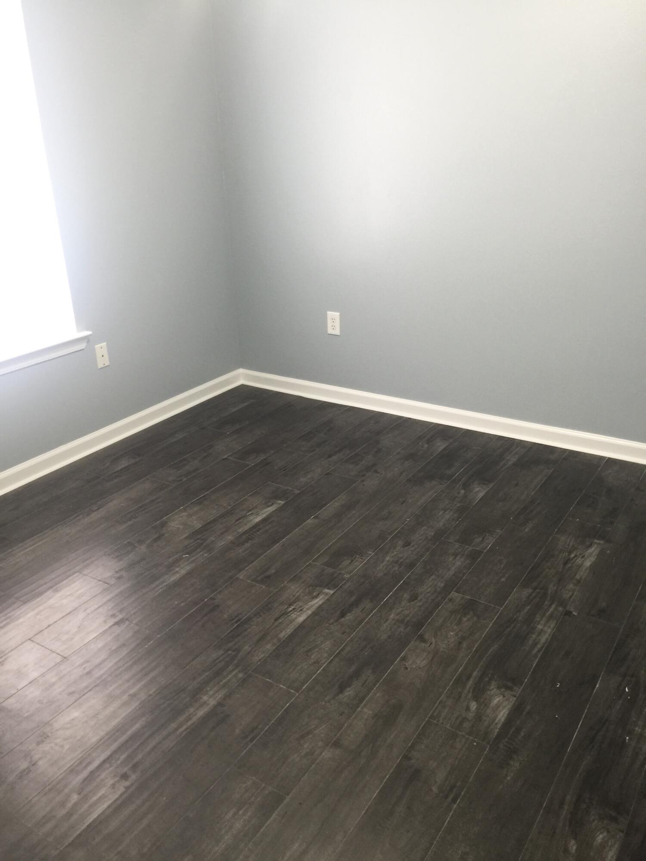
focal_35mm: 29
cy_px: 430
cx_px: 323
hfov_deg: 48.2
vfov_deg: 61.7
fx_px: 722
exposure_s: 1/15
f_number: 2.2
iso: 50
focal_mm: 4.15
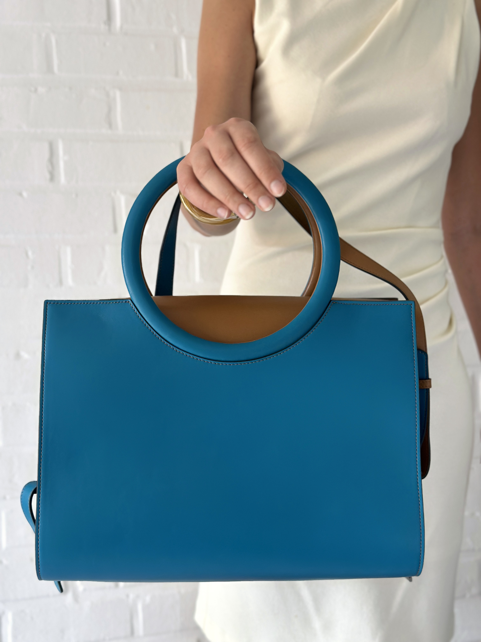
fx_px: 889
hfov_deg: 30.3
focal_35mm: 48
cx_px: 240
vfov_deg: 39.7
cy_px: 321
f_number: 1.78
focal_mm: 6.86
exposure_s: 1/81
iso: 125
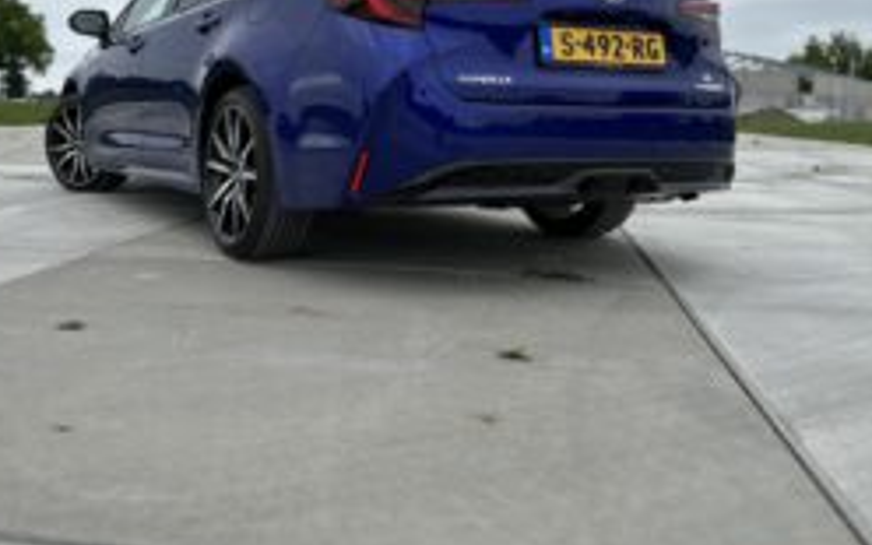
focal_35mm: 37
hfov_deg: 52.4
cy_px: 102
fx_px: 879
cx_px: 355
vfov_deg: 33.4
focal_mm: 6.86
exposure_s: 1/1212
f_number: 1.78
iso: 80
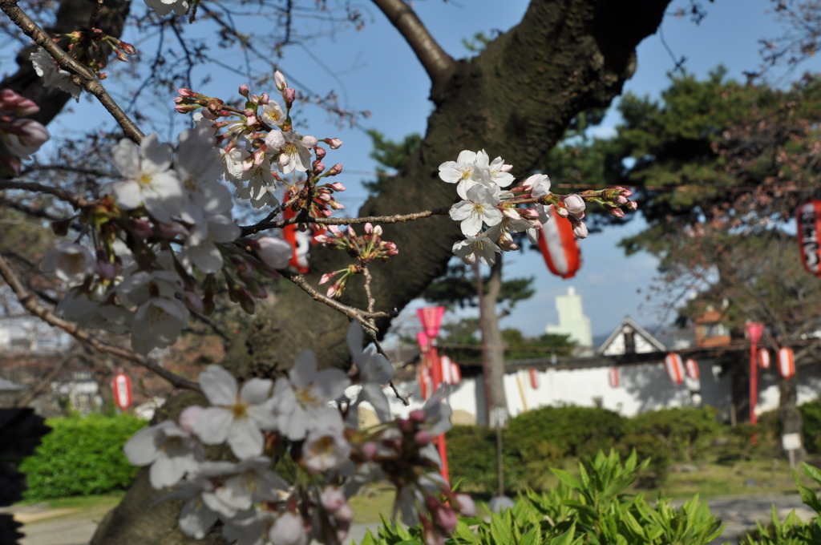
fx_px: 1640
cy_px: 272
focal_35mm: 72
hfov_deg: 28.1
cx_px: 410
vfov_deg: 18.9
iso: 200
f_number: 14
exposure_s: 1/320
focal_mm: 48
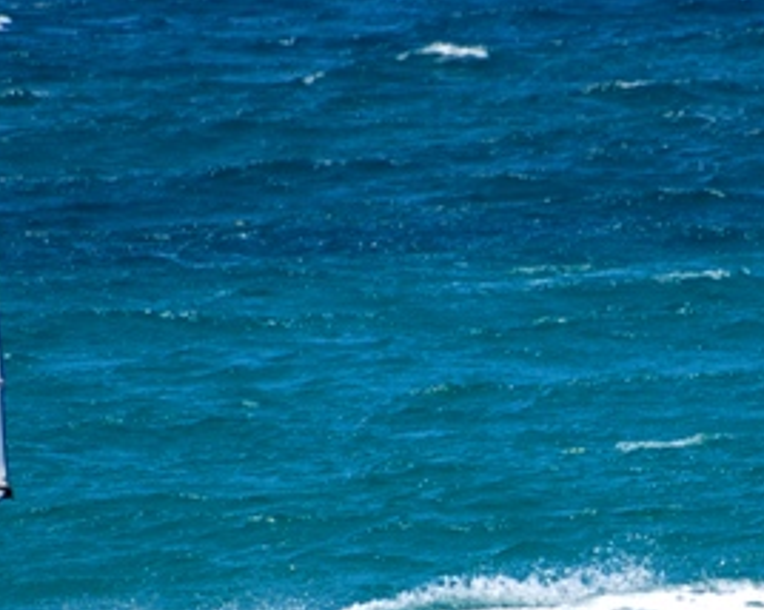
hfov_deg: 1.7
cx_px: 527
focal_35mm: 1109
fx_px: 25058
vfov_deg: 1.4
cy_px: 465
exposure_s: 1/1000
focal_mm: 270
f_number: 5.6
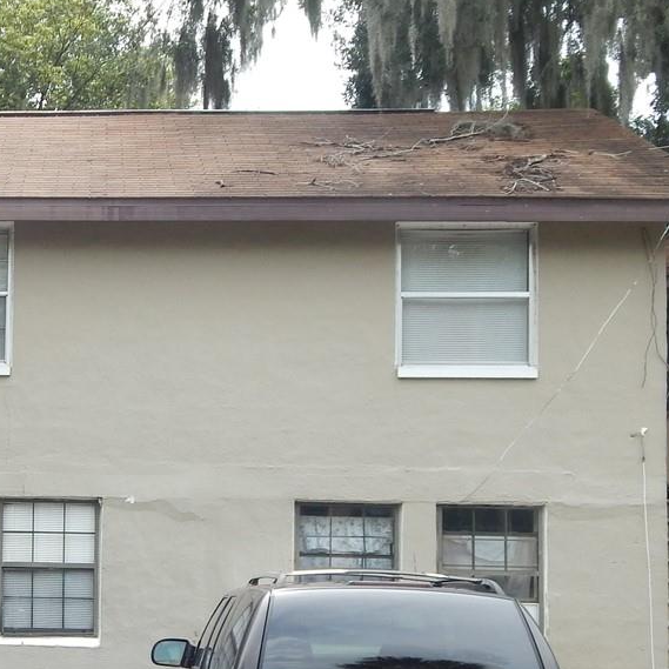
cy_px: 466
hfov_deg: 21.5
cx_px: -32
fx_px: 1684
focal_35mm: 77
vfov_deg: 22.3
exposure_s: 1/320
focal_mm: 5.6
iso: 125
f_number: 3.2
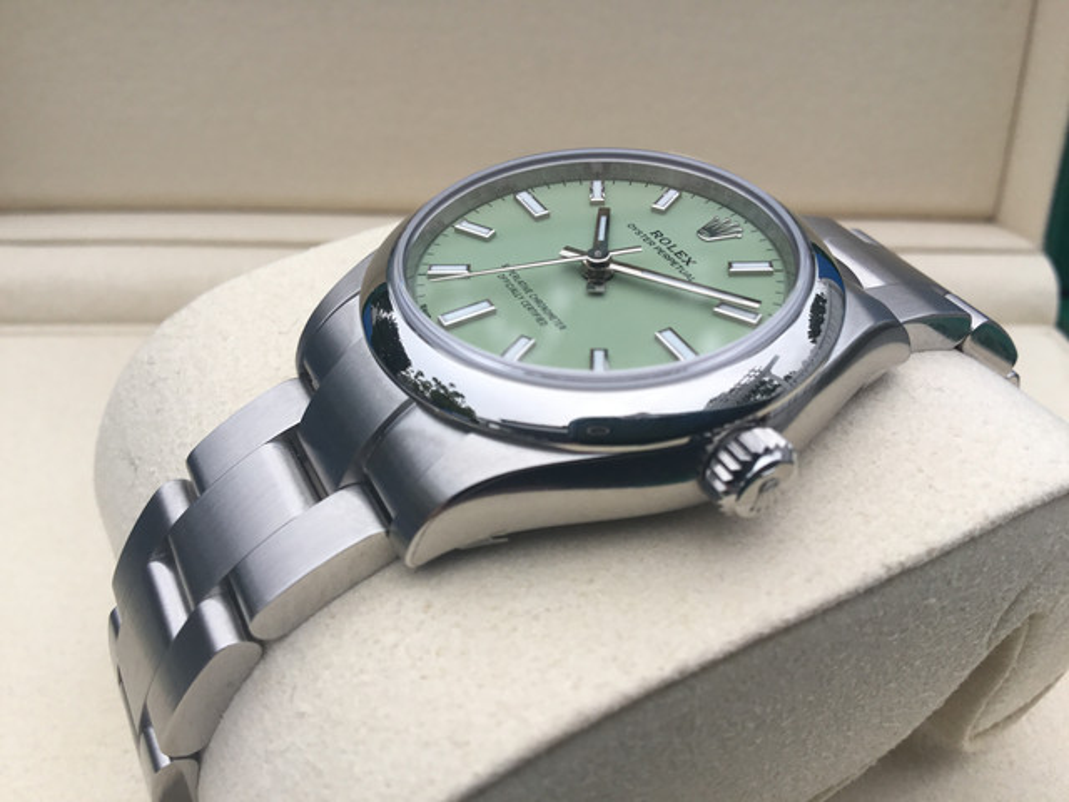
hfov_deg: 58.4
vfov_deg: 45.4
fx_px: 957
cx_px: 534
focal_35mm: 31
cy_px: 401
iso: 32
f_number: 2.4
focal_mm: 3.3
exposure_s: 1/120
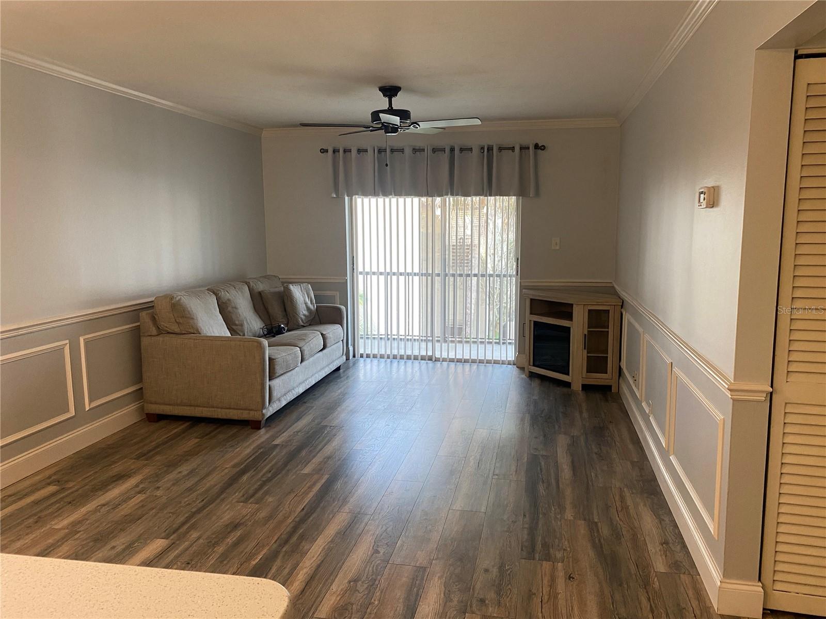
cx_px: 413
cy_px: 310
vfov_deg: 53.1
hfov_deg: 67.3
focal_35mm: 26
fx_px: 620
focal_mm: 4.25
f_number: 1.8
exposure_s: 1/60
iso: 125
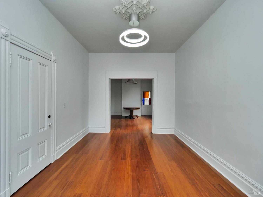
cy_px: 98
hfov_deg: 102.1
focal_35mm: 14
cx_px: 132
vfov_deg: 85.7
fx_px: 106
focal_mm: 7
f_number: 5.6
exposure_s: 1/160
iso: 800
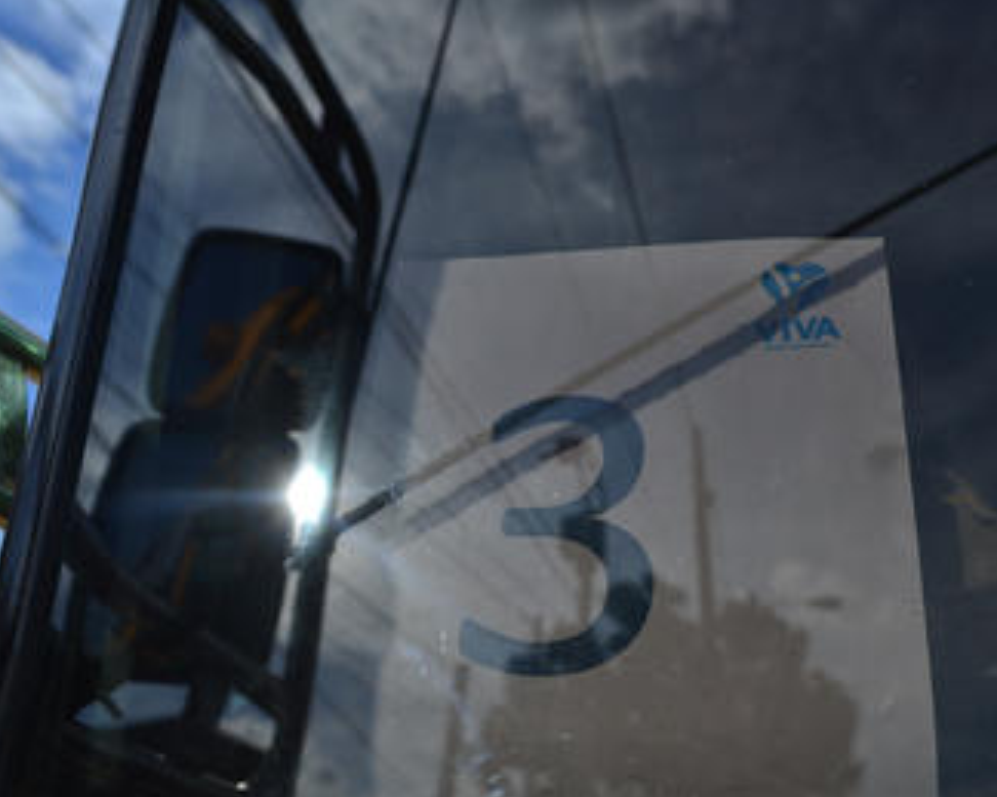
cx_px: 634
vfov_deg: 49.4
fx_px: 855
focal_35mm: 29
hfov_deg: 59.5
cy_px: 505
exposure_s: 1/640
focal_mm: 20
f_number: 5
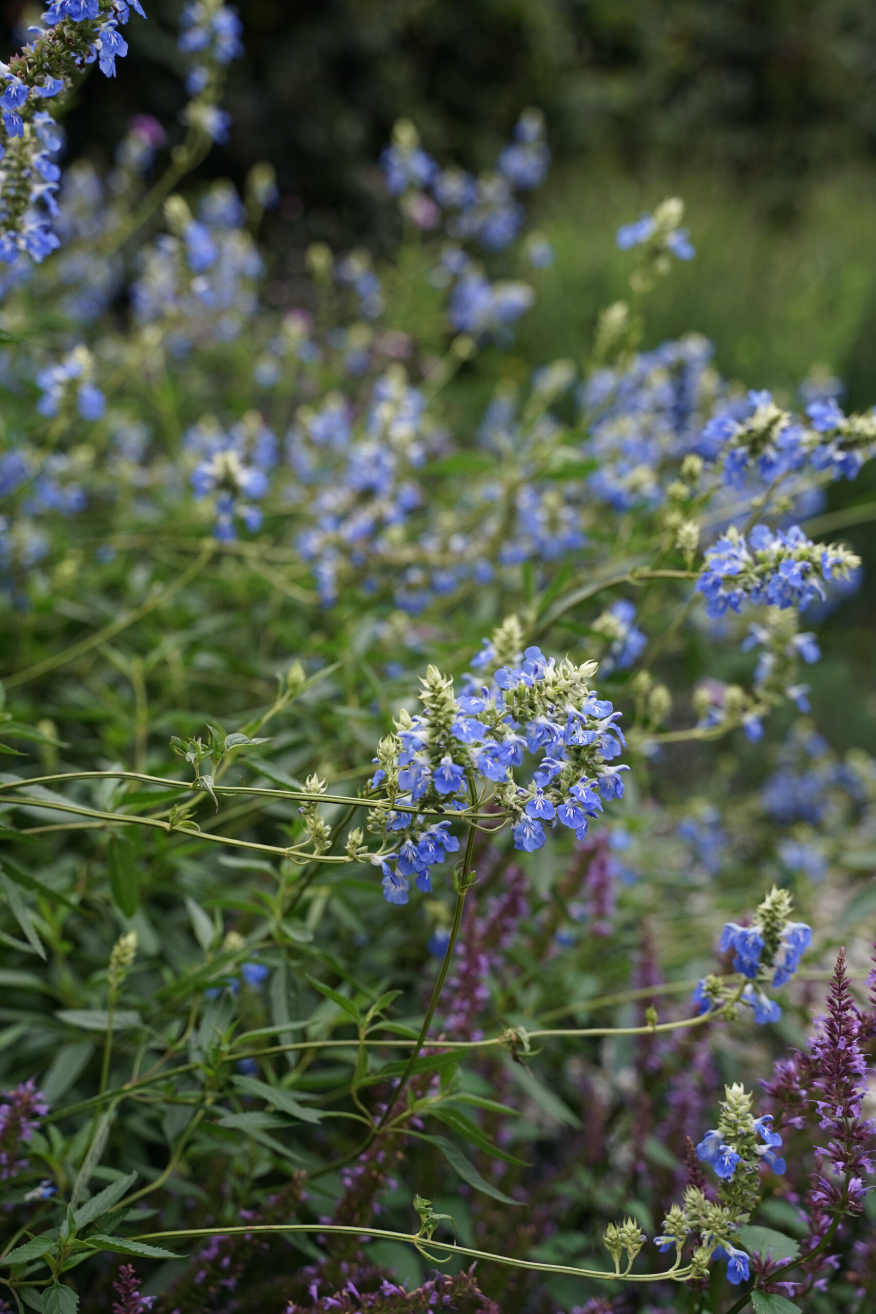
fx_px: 1934
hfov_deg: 25.5
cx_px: 438
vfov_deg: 37.5
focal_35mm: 53
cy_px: 657
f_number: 4
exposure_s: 1/160
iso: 200
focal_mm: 53
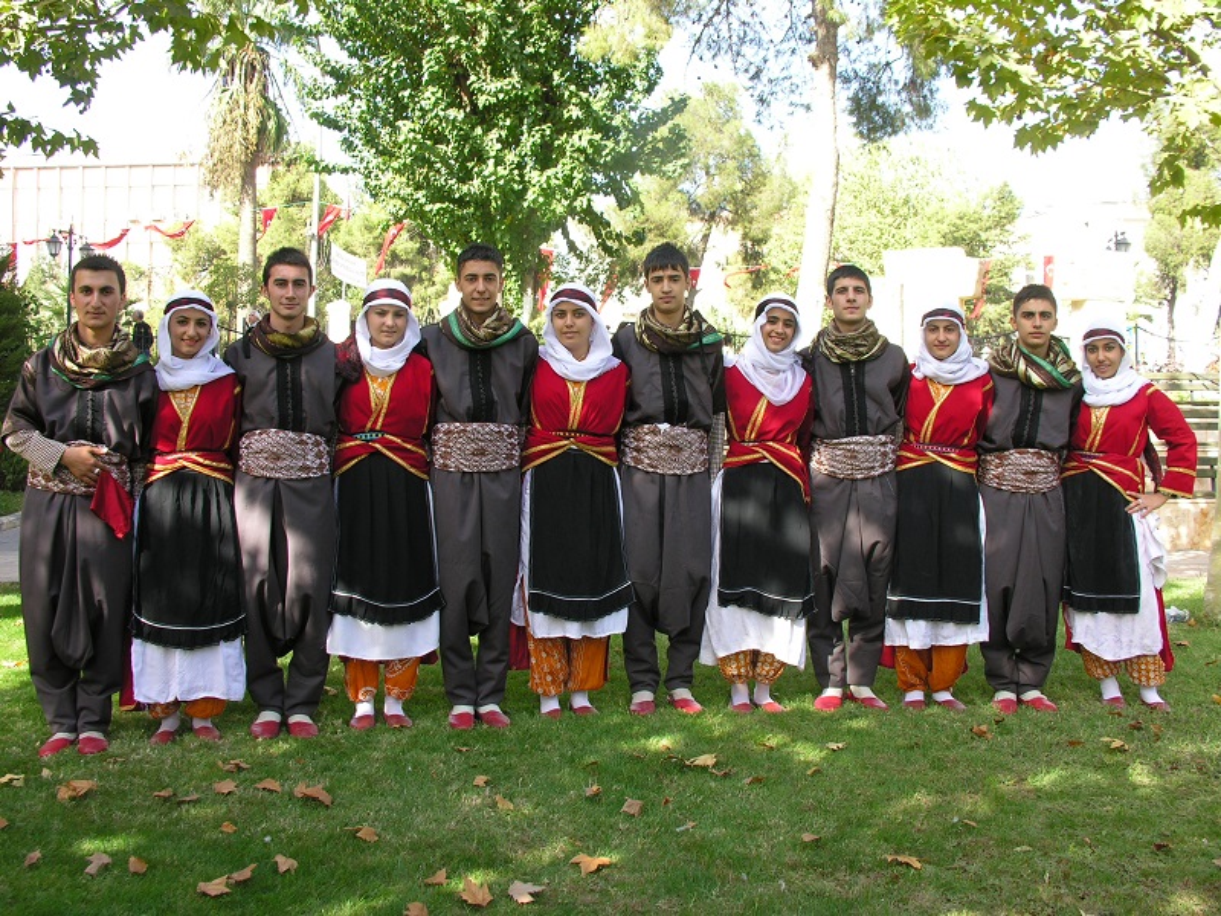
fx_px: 1235
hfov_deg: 52.6
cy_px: 458
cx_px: 610
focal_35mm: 35
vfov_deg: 40.7
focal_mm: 8.9
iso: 50
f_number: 4
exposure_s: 1/71.8
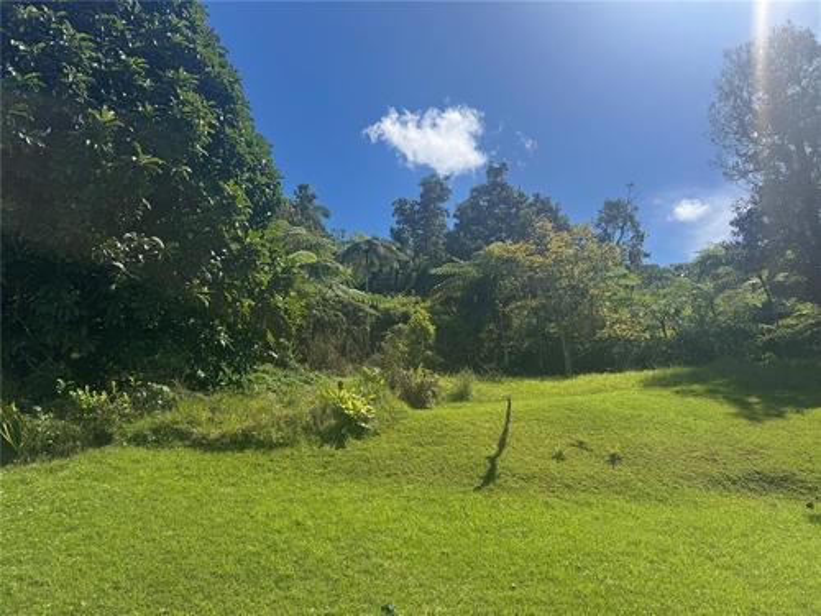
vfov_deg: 56.8
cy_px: 308
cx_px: 410
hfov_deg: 71.6
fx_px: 569
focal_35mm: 24
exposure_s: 1/4310
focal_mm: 6.76
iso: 80
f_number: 1.78
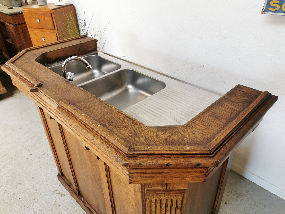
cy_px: 107
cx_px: 142
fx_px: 222
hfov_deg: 65.3
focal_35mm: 27
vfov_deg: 51.4
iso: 125
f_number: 1.8
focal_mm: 5.58
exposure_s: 1/100
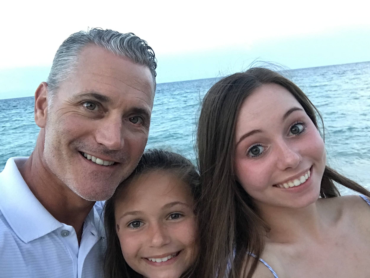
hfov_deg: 56.8
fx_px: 342
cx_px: 185
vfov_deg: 44.2
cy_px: 139
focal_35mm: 32
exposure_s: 1/30
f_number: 2.2
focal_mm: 2.87
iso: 125
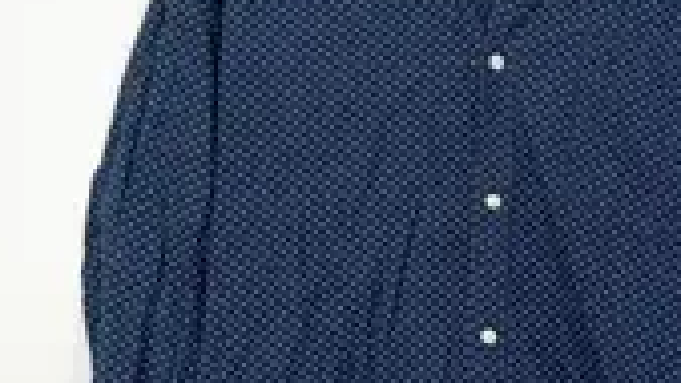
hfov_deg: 28.8
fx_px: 1300
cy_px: 226
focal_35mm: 72
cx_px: 532
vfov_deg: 16.7
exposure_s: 1/50
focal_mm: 4.22
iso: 65
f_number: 1.8
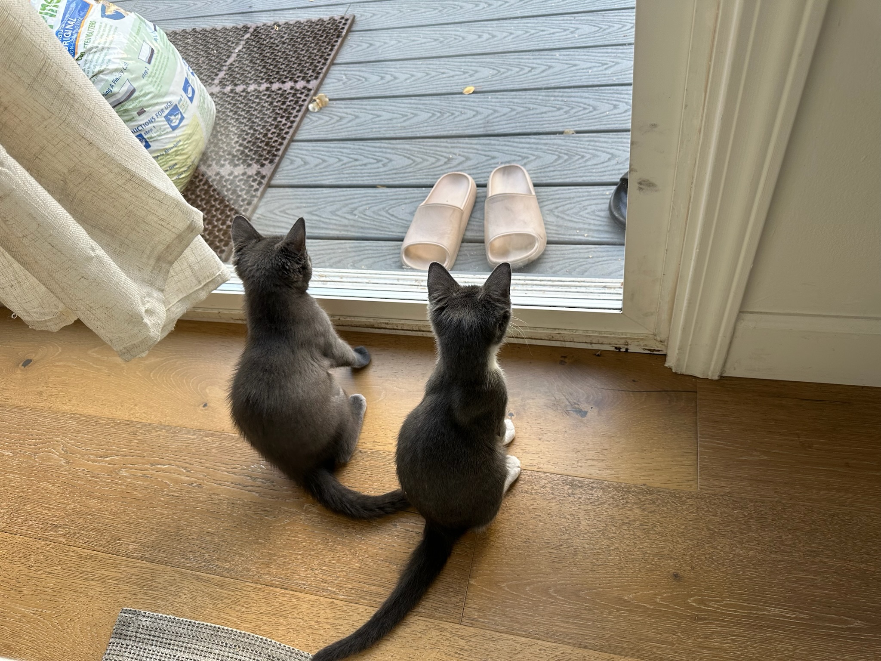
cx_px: 440
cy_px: 330
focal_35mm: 24
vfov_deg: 56.8
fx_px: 611
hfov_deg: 71.6
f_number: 1.78
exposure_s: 1/121
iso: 100
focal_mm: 6.86
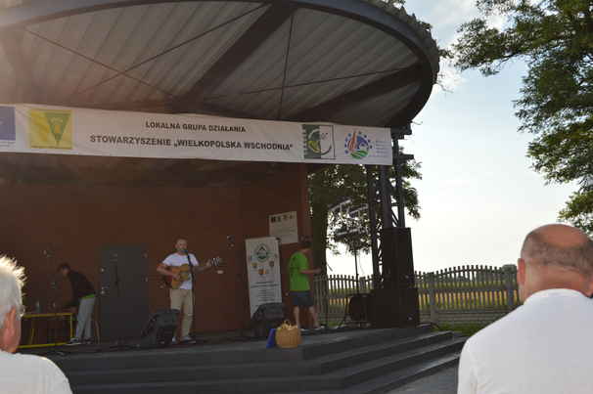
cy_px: 197
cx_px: 296
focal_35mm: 45
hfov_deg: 43.6
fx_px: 741
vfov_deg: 29.8
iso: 100
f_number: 7.1
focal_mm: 30
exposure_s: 1/200
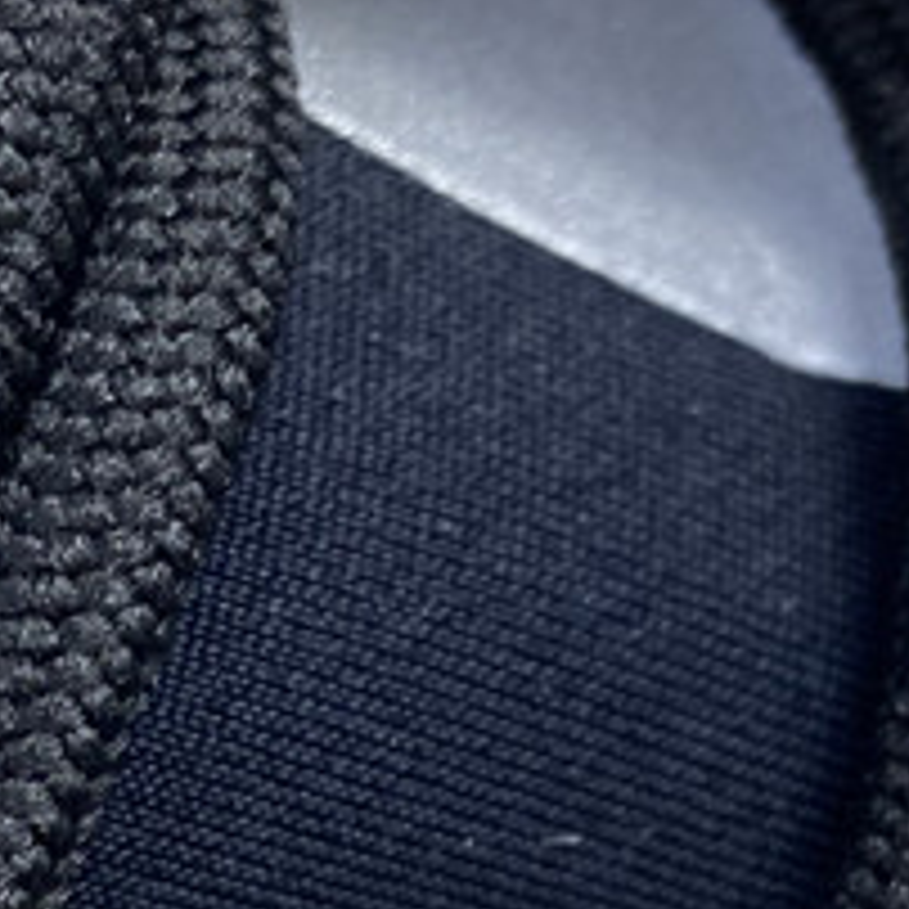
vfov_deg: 15.1
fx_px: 3387
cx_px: 500
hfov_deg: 15.3
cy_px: 878
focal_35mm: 114
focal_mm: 4.25
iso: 80
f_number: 1.8
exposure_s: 1/100
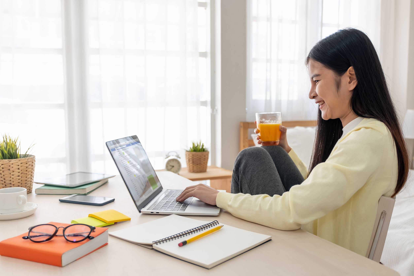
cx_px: 207
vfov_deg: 38.9
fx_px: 391
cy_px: 138
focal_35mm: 34
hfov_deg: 55.8
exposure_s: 1/120
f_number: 2.8
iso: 500
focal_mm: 22.7
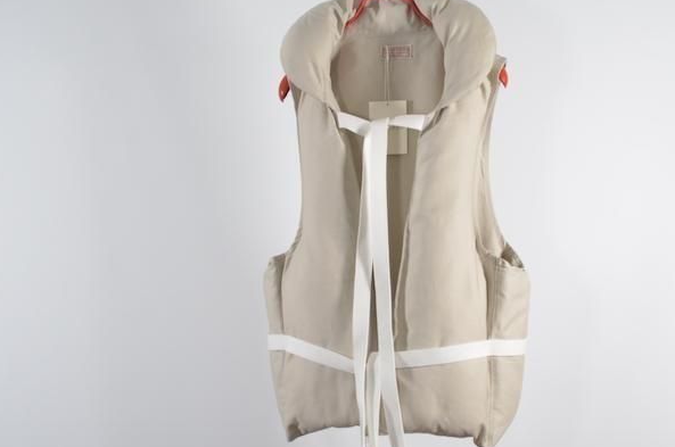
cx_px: 395
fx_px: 1516
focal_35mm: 81
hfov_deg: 25.1
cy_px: 255
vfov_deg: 16.8
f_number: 5
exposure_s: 1/100
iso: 800
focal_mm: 40
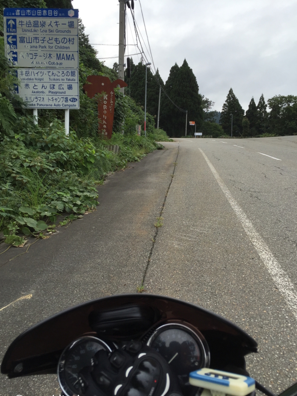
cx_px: 149
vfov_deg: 60.0
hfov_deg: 46.8
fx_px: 343
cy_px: 204
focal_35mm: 30
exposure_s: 1/920
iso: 32
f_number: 2.2
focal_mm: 4.15
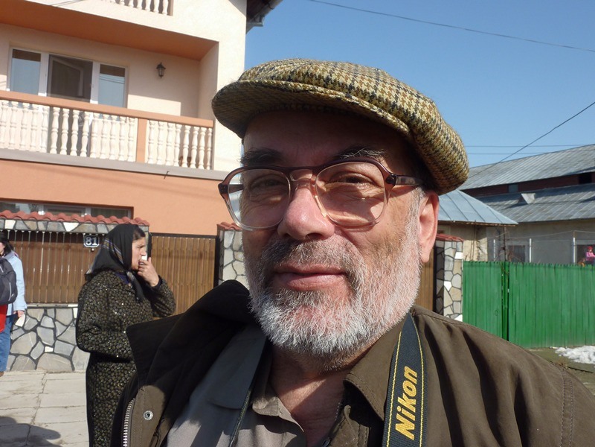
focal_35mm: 30
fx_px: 516
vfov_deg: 46.8
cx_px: 298
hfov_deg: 60.0
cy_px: 224
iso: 80
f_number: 4.5
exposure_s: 1/500
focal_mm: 5
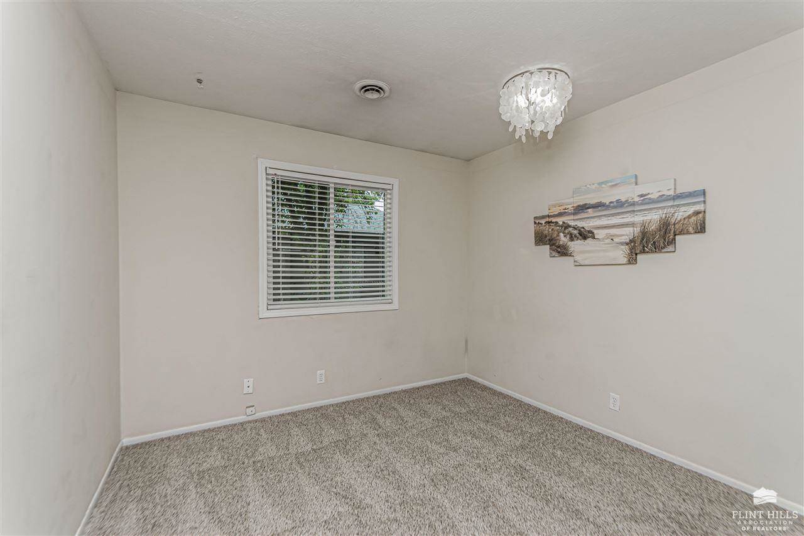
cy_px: 268
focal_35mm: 15
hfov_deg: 100.4
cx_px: 402
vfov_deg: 77.3
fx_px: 335
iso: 800
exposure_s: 1/60
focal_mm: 10
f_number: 11
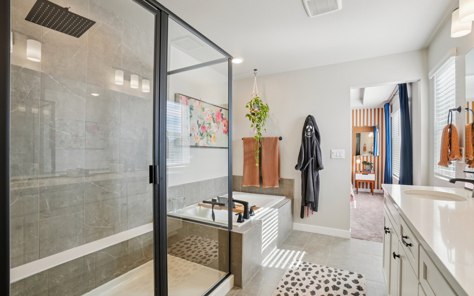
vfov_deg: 71.2
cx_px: 240
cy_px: 156
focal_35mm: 16
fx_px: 207
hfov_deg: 97.8
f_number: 8
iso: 400
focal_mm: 10
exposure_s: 1/50
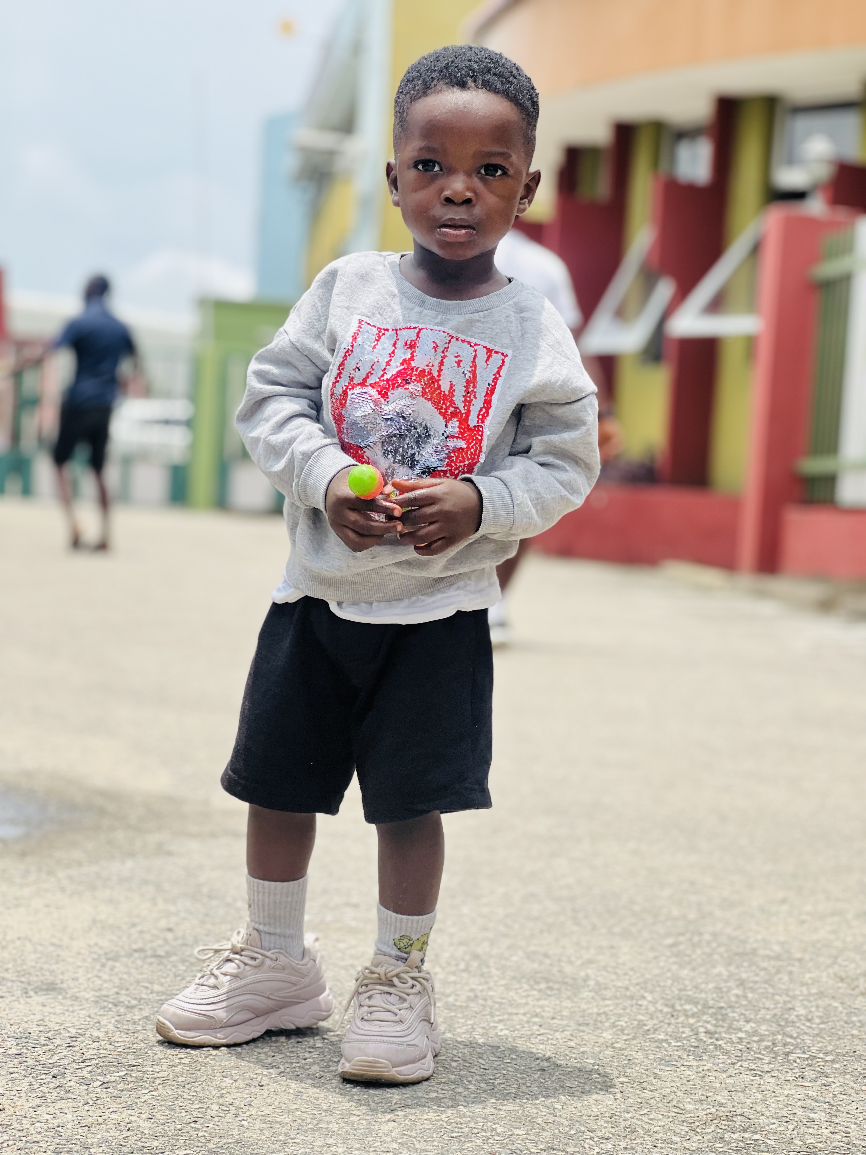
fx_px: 2568
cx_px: 433
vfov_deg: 25.3
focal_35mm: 77
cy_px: 578
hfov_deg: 19.1
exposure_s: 1/536
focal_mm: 9
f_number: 2.8
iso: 32
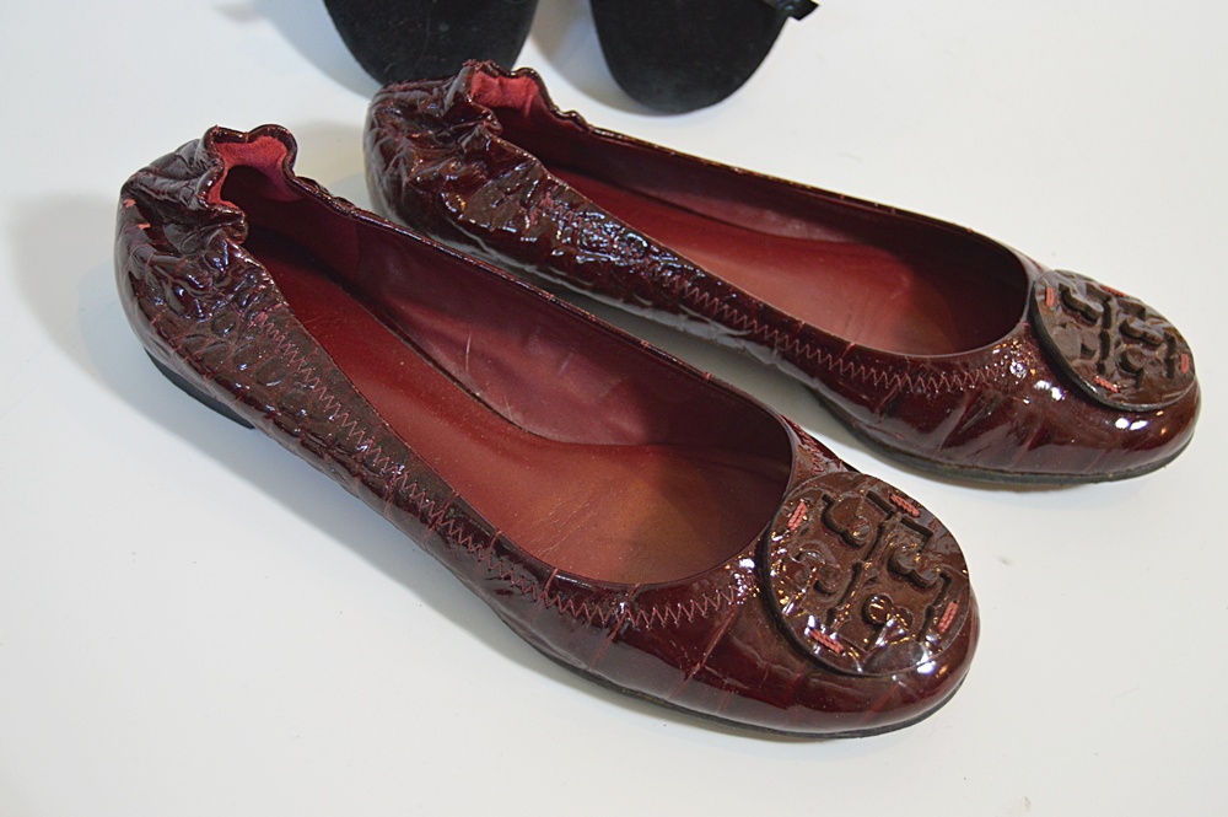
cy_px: 408
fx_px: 1585
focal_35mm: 46
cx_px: 614
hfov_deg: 42.4
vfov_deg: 28.9
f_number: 4.2
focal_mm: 31
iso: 1100
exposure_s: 1/60
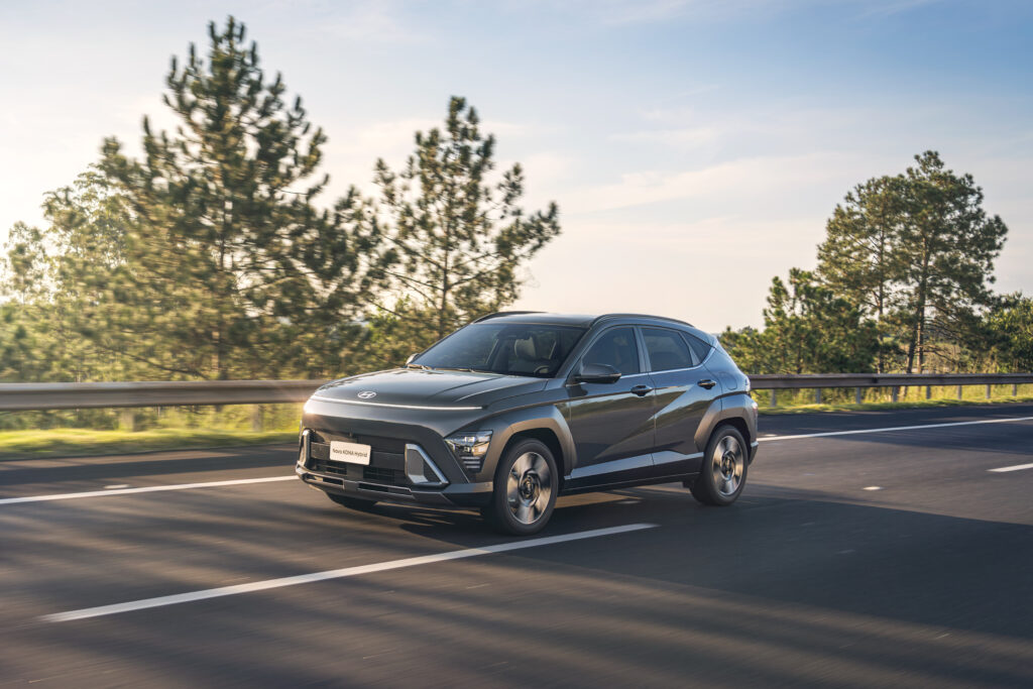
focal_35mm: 32
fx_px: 918
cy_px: 344
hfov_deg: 58.7
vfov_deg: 41.1
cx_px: 516
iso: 100
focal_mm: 32
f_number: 4
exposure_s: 1/125
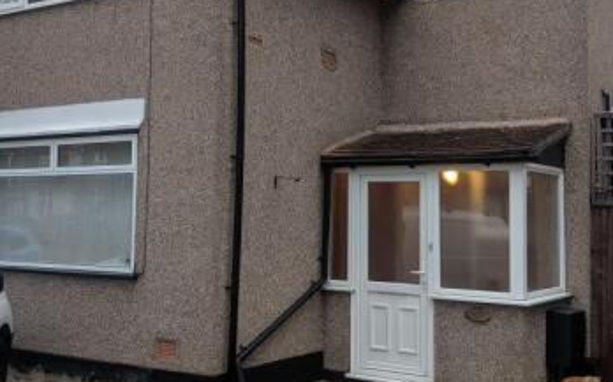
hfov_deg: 41.7
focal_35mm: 48
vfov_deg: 26.8
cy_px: 151
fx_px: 801
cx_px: 256
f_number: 1.8
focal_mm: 4.44
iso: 53
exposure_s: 1/125
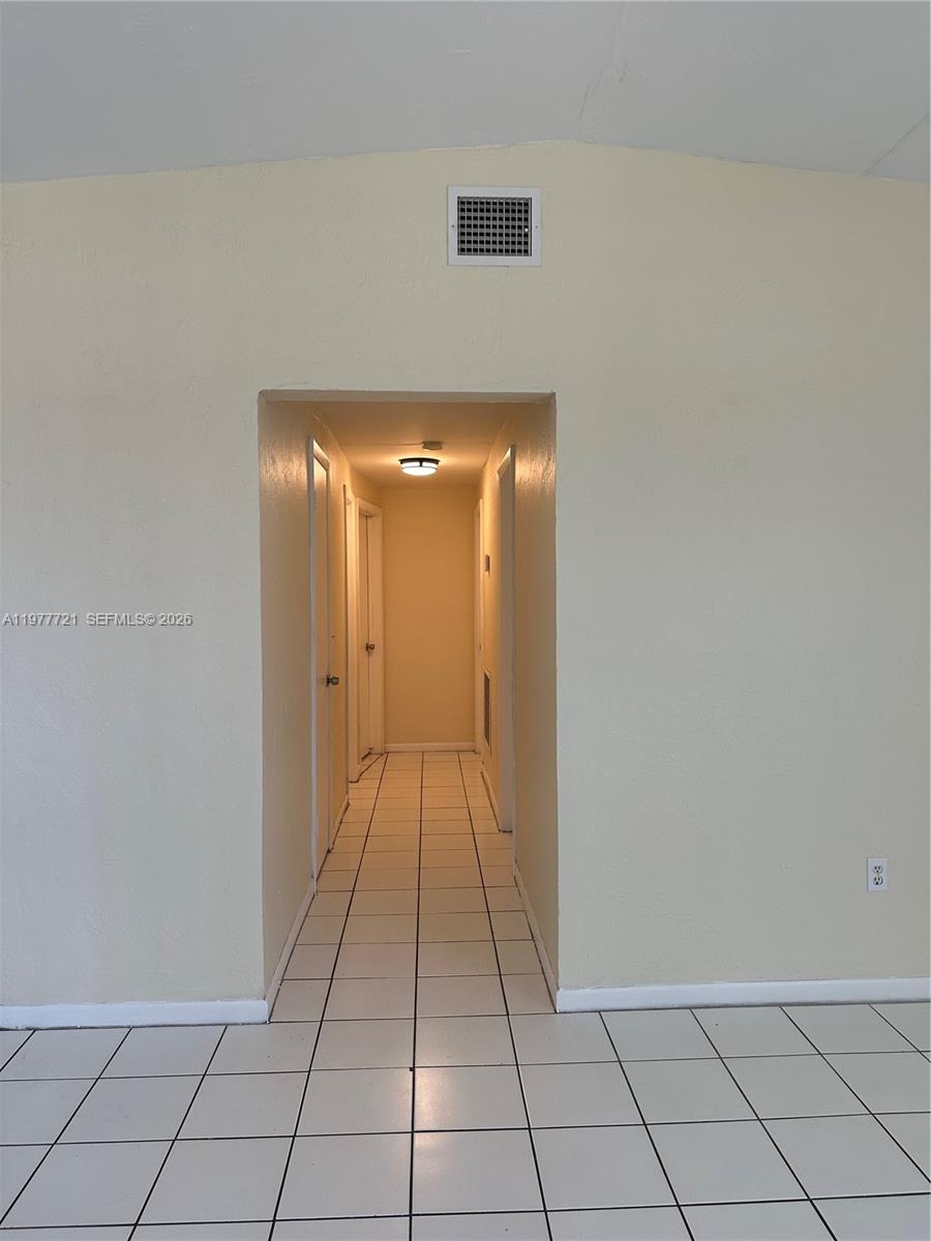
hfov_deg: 56.8
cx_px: 466
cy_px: 620
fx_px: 861
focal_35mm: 24
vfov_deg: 71.6
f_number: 1.78
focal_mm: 6.86
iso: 125
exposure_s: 1/120
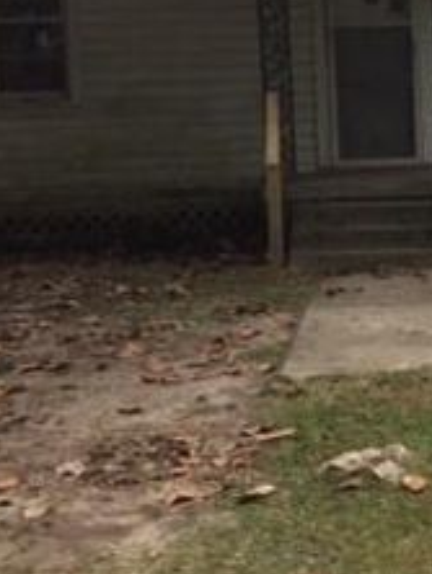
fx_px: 1445
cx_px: 468
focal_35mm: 87
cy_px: 226
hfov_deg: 16.5
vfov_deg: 22.4
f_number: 2.2
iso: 32
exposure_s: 1/460
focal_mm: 4.15
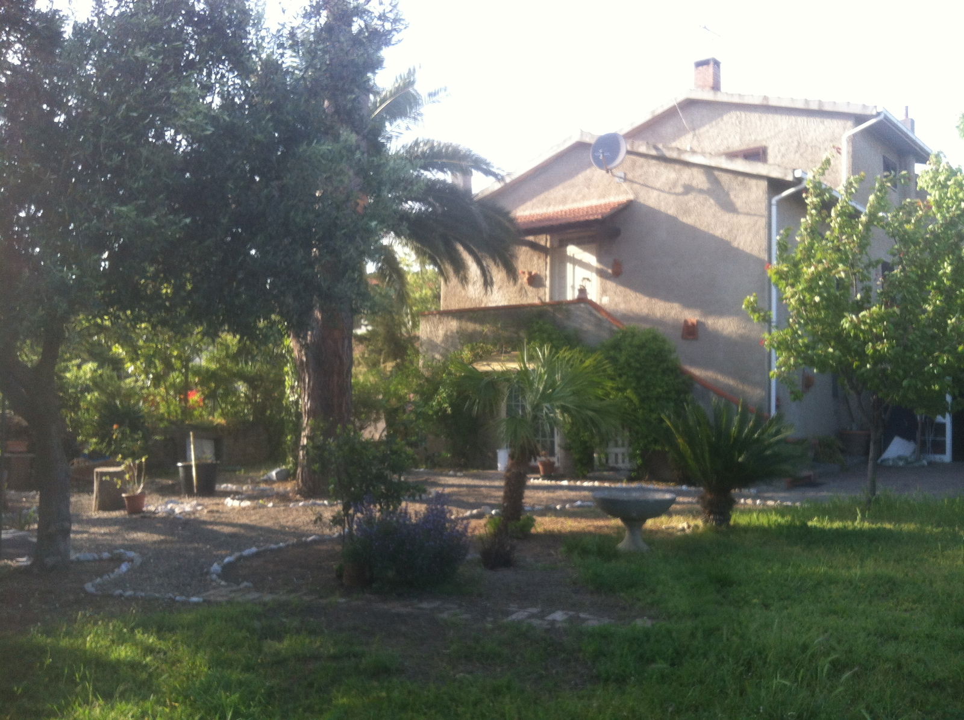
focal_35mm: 35
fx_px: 973
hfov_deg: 52.7
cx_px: 482
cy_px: 360
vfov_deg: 40.6
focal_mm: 3.85
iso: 80
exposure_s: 1/287
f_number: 2.8
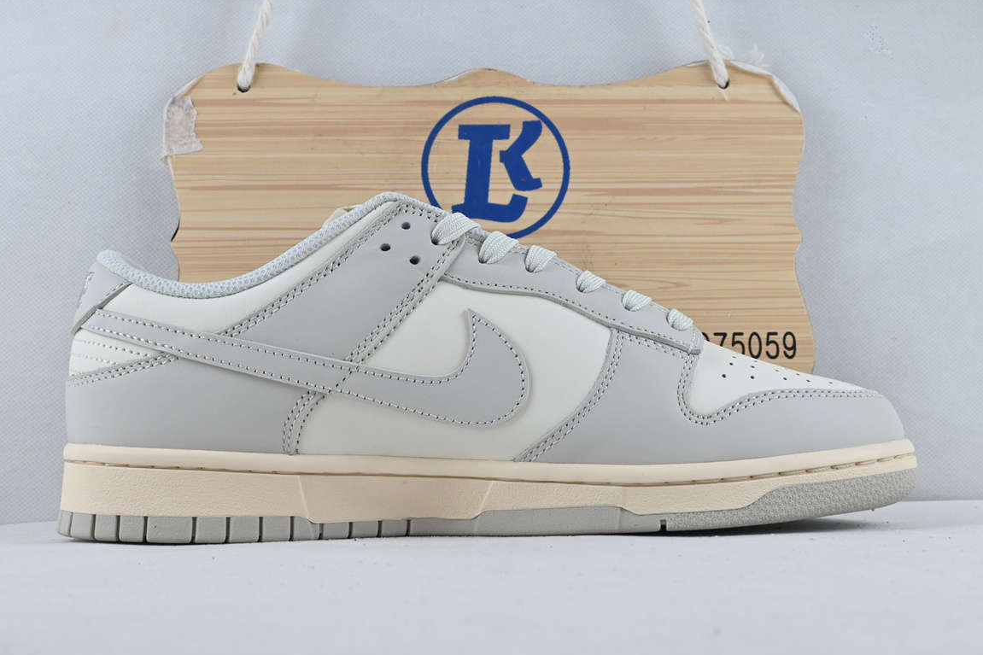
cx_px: 478
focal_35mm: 49
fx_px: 1345
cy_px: 339
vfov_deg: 27.4
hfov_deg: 40.1
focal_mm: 31.5
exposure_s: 1/160
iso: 1000
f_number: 10
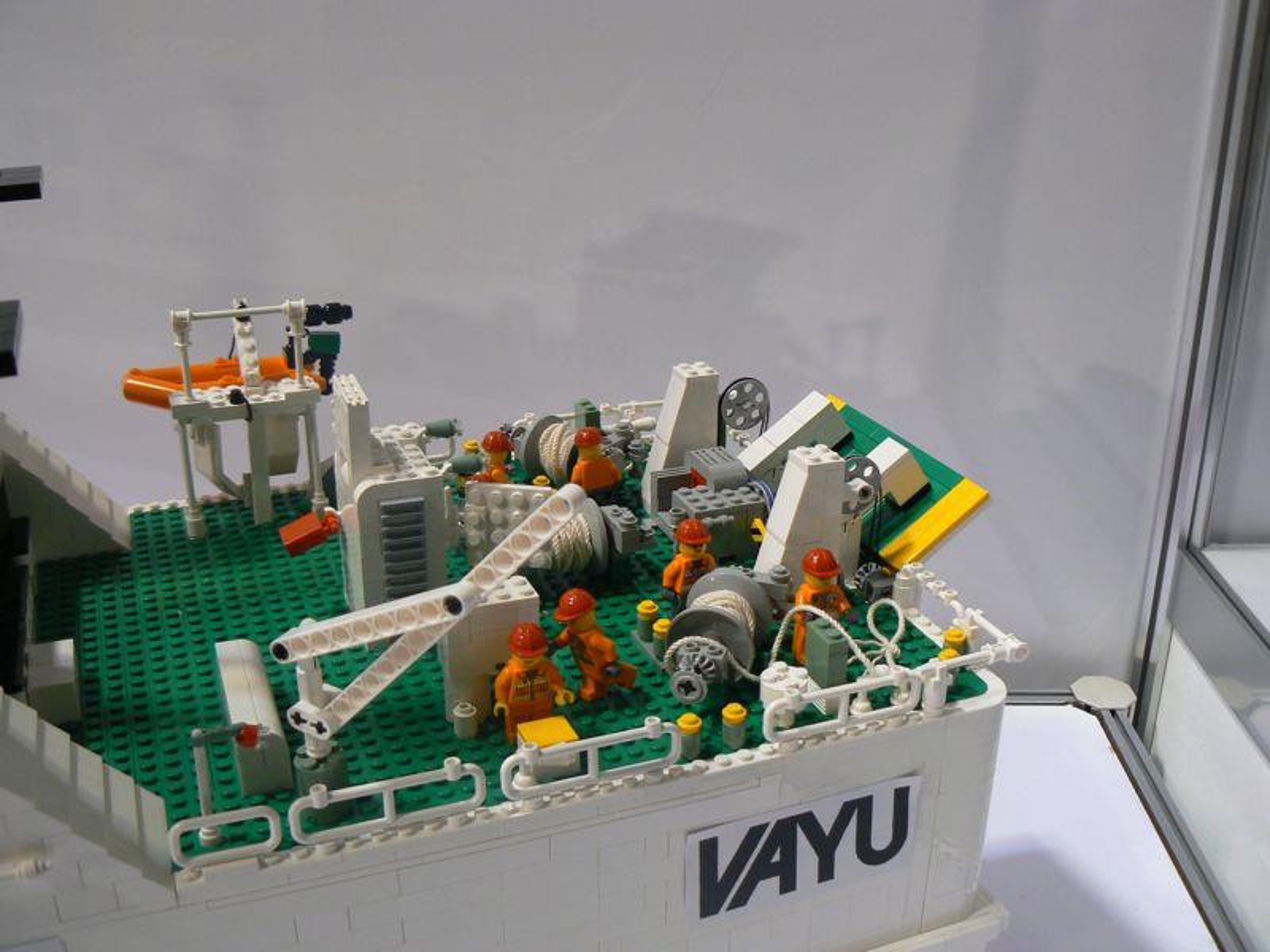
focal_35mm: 36
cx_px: 635
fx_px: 1321
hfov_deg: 51.4
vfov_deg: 39.7
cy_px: 476
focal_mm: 6
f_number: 2.8
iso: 125
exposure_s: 1/30
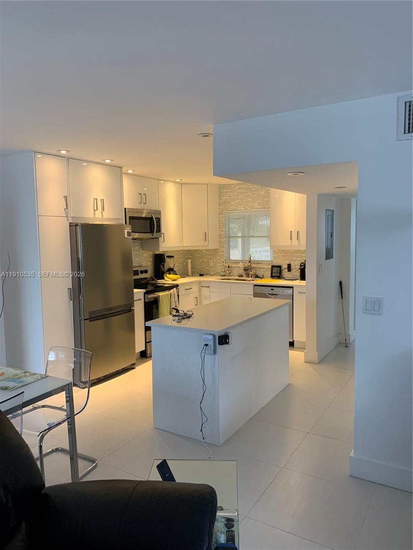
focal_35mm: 26
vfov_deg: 67.3
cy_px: 275
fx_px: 414
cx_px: 206
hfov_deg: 53.1
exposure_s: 1/60
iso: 125
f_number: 1.8
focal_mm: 4.25
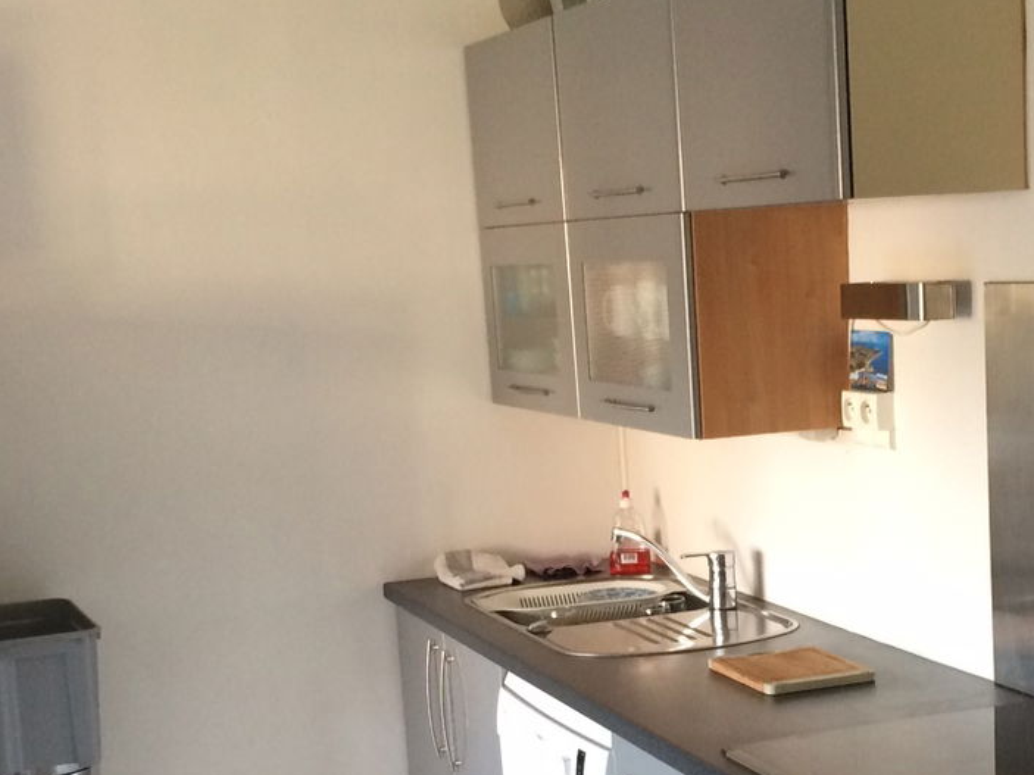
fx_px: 1971
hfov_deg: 29.1
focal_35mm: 66
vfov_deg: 21.9
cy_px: 631
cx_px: 728
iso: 160
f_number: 2.2
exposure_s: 1/33
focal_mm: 4.15
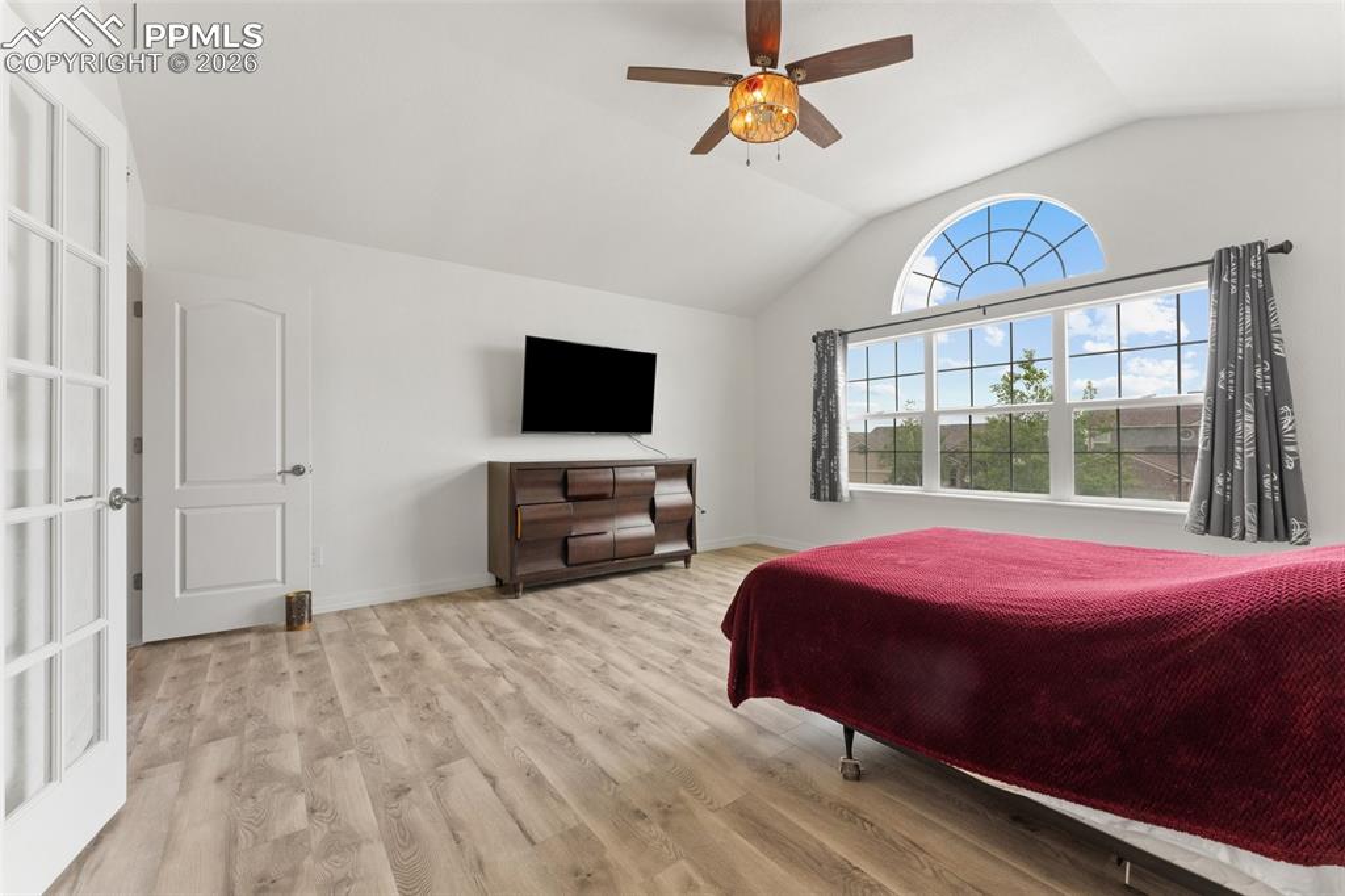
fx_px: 523
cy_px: 448
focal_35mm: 14
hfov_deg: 104.3
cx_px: 672
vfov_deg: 81.2
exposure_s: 1/13
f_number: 9
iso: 400
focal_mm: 14
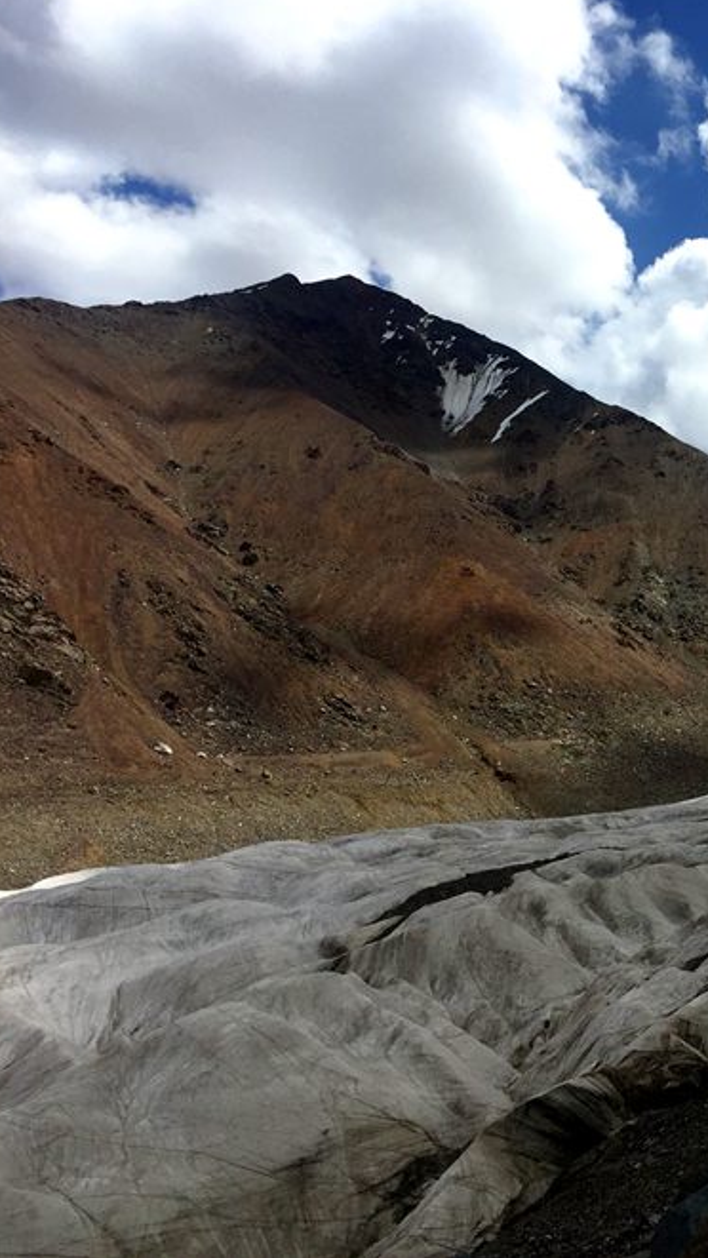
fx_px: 1435
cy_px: 618
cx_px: 839
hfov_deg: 25.1
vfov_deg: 47.3
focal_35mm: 43
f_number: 2.2
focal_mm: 4.15
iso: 32
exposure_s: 1/5650
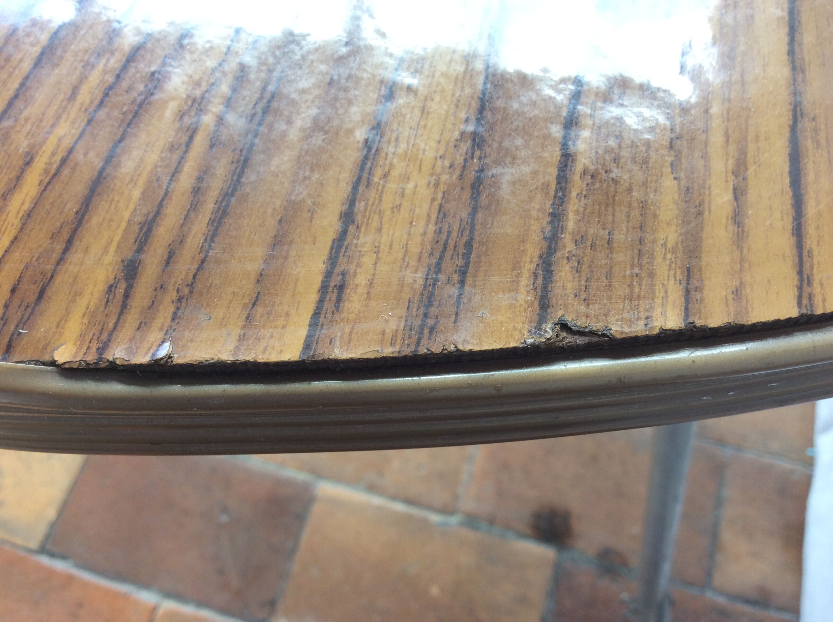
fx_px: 769
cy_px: 311
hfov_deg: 56.9
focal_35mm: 32
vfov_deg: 44.1
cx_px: 416
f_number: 2.4
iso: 32
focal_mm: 3.3
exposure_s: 1/50
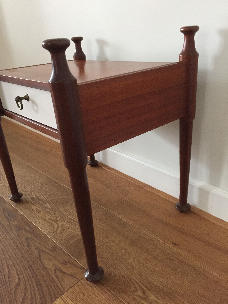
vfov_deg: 61.7
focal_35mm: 29
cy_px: 152
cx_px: 114
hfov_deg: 48.2
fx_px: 255
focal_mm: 4.15
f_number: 2.2
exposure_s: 1/25
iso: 250
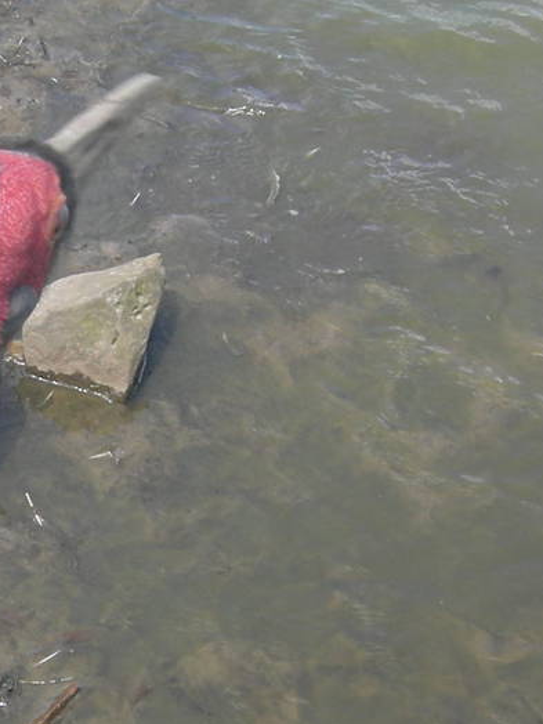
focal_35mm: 110
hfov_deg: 13.3
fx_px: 2301
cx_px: 33
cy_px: 387
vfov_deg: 17.9
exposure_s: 1/160
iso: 64
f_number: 5.4
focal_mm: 7.5
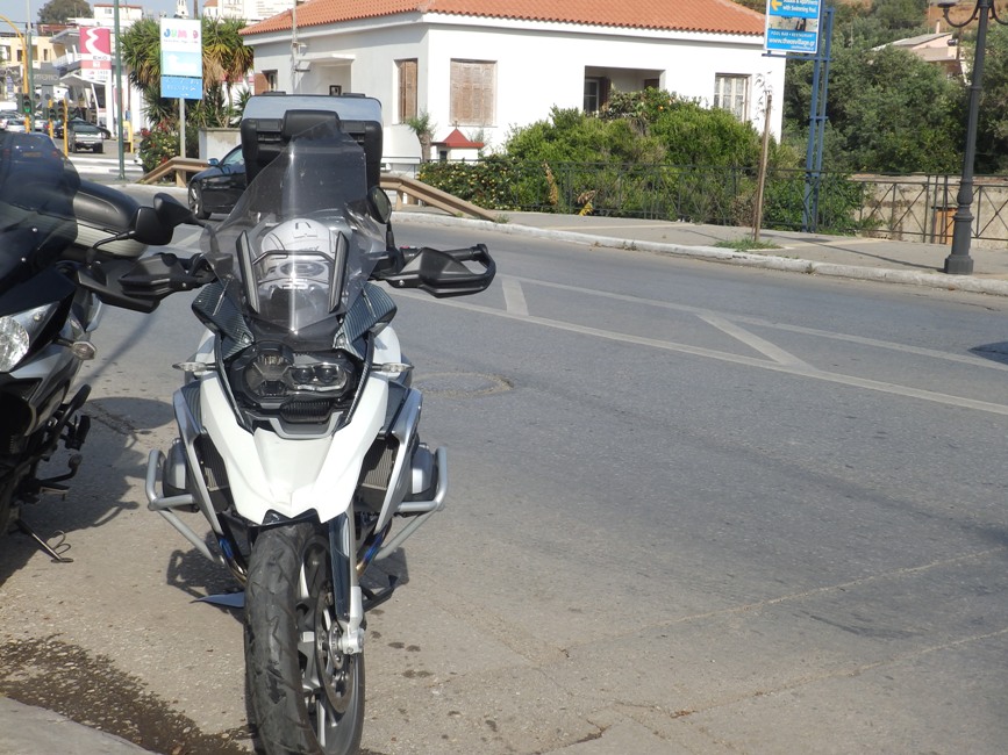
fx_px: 1339
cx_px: 504
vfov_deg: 31.5
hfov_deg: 41.2
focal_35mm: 46
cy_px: 378
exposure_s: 1/500
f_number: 4.5
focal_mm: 8.2
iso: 80
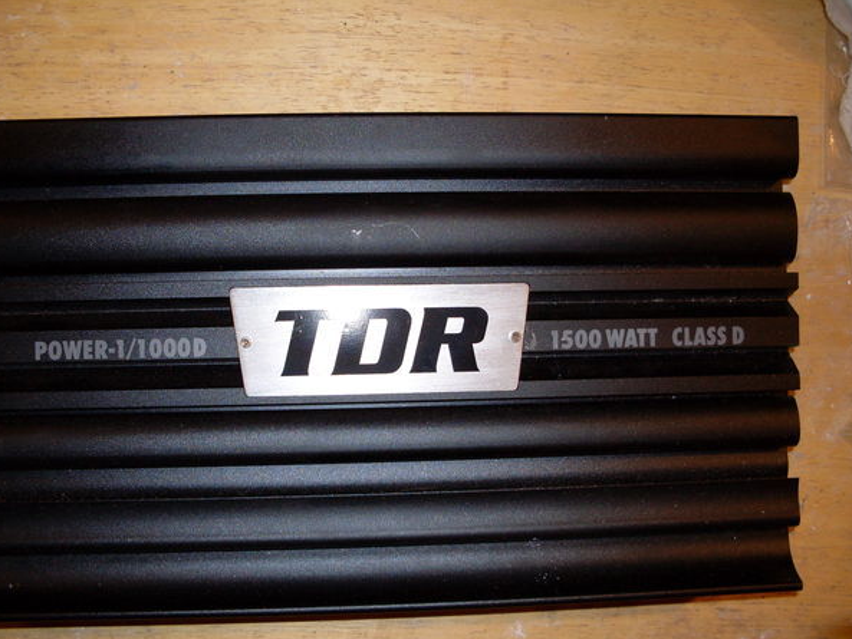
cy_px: 342
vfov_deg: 35.1
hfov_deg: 45.7
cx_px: 397
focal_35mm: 41
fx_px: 1009
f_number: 2.8
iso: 100
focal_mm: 6.3
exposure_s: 1/45
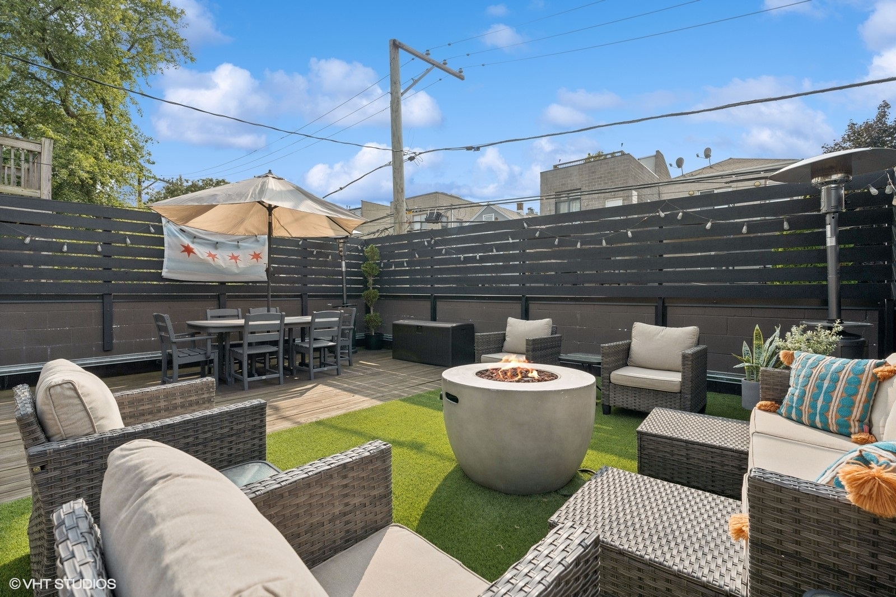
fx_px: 398
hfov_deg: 96.7
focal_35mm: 16
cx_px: 448
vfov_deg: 73.7
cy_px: 298
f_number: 7.1
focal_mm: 16
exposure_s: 1/1000
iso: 320
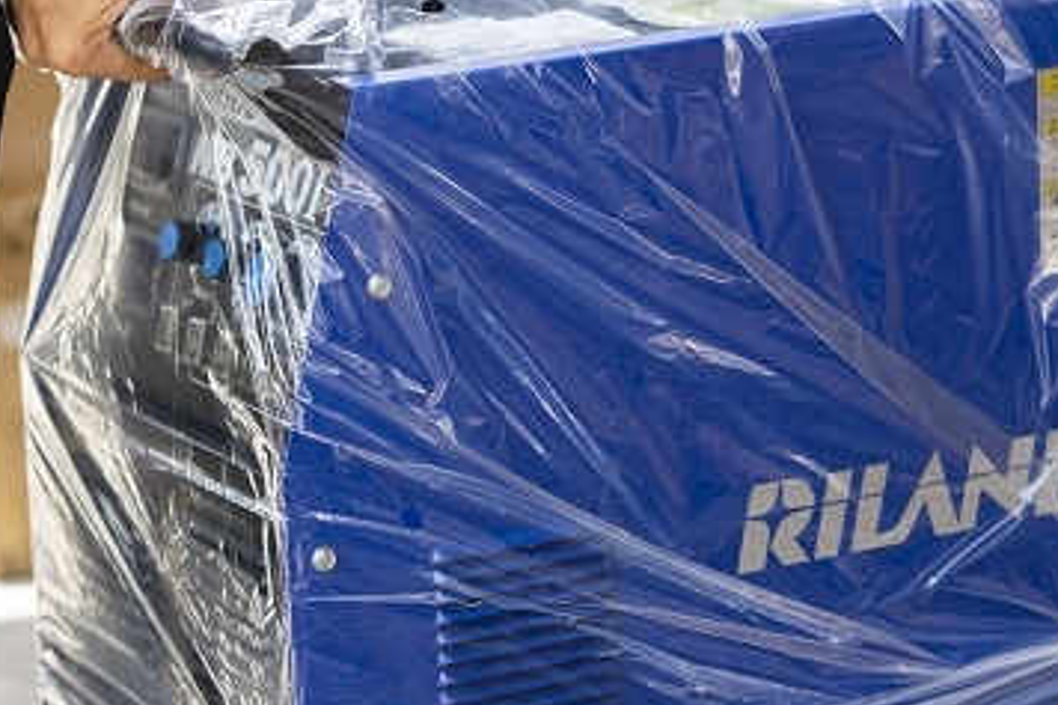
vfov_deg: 7.3
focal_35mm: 189
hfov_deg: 10.9
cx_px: 624
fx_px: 5552
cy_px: 266
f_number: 1.8
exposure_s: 1/200
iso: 100
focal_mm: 56
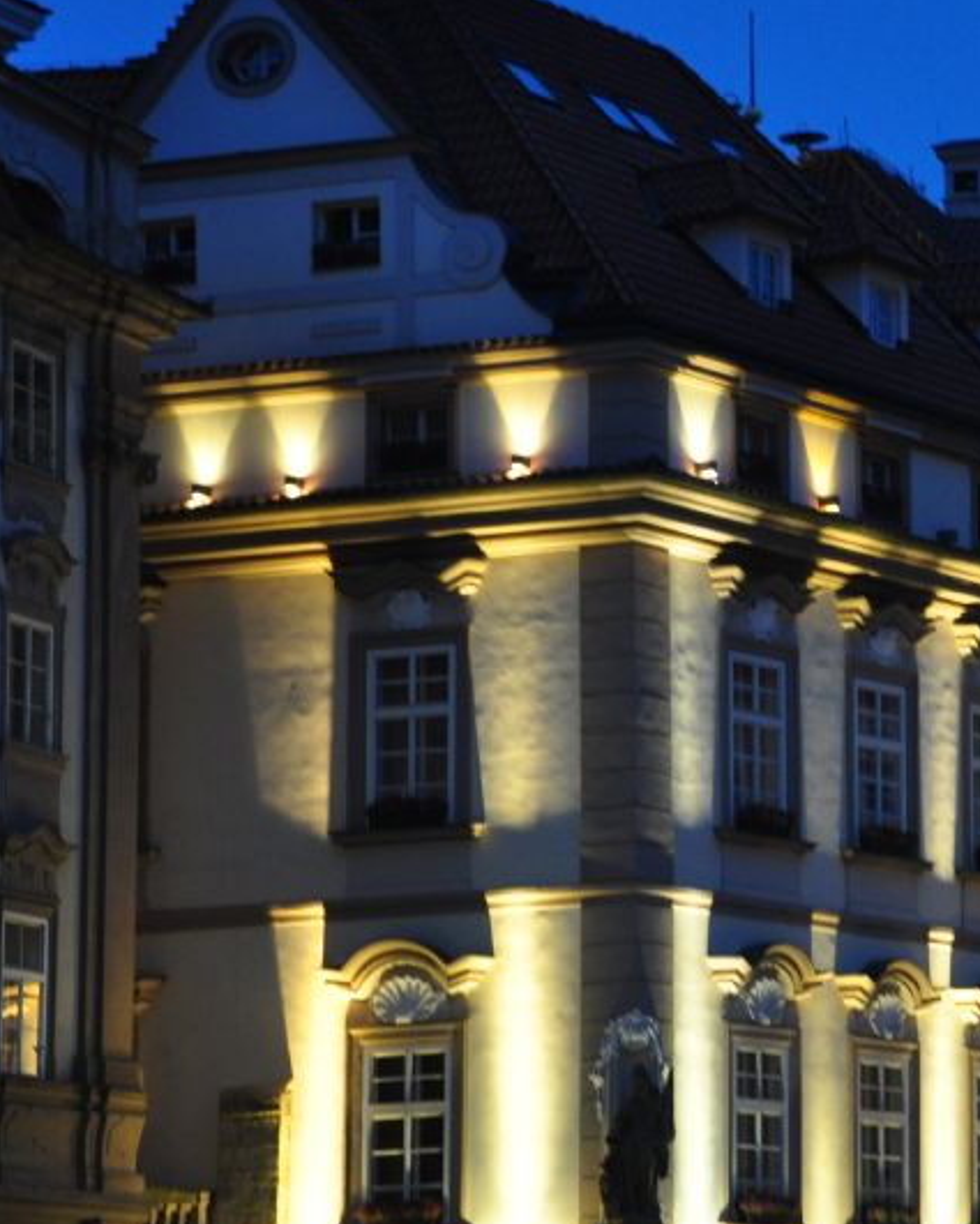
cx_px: 1231
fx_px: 5185
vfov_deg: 13.5
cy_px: 647
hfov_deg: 10.6
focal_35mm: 143
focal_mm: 45
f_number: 5.6
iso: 800
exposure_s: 1/6
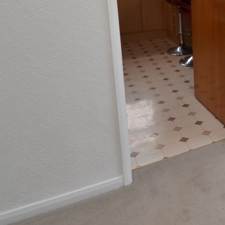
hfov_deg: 32.1
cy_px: 16
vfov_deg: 37.0
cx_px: 280
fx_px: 309
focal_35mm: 42
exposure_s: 1/80
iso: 400
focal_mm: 10
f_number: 4.5
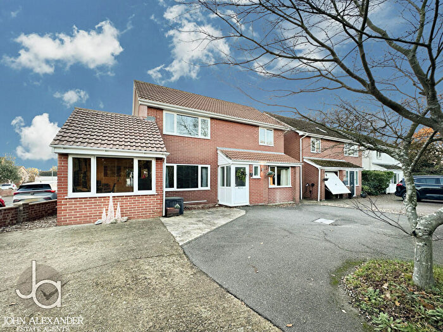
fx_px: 179
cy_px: 166
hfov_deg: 102.1
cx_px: 222
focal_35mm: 14
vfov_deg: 85.7
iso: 50
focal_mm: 2.22
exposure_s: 1/99
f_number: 2.2
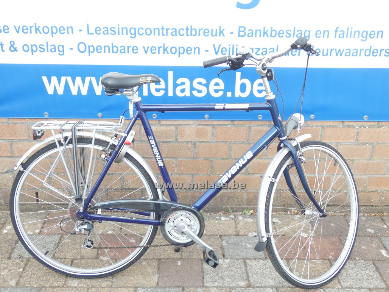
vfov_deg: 35.1
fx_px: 461
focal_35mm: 41
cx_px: 194
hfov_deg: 45.8
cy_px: 146
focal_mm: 7.3
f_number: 3.6
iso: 80
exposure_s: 1/80
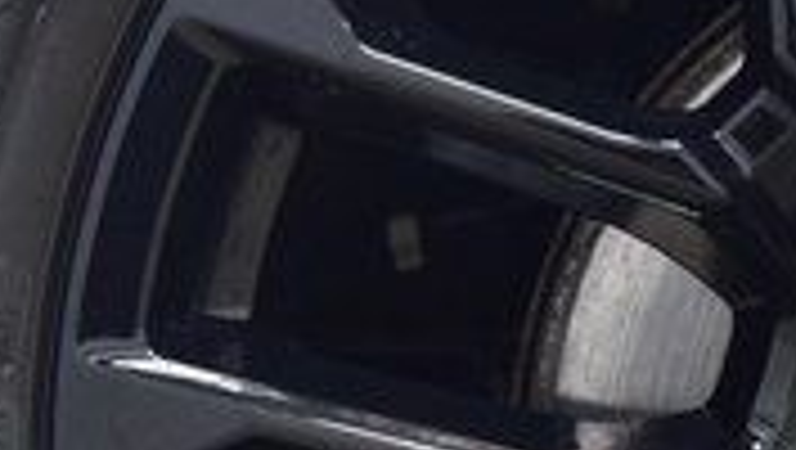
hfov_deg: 7.3
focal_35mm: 291
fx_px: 6149
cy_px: 479
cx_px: 1115
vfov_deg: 4.2
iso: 1600
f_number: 6.3
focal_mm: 32
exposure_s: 1/15
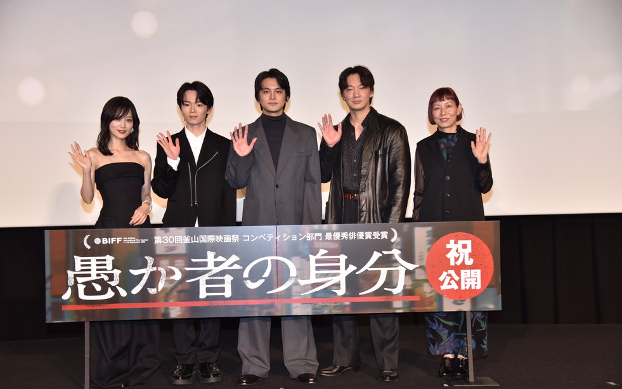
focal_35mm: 52
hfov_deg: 38.9
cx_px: 309
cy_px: 201
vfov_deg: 24.9
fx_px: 881
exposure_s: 1/160
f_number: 4
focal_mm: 50
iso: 1000
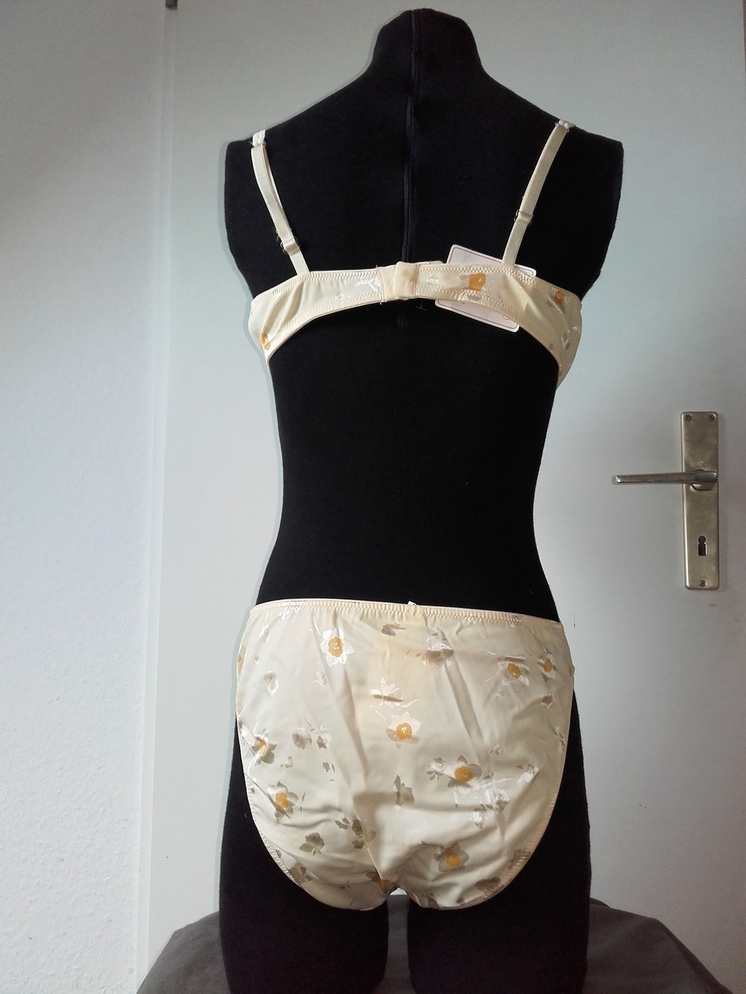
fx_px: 891
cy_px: 497
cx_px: 373
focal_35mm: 31
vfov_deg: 58.3
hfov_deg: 45.4
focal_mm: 3.31
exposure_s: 1/33
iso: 70
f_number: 2.2
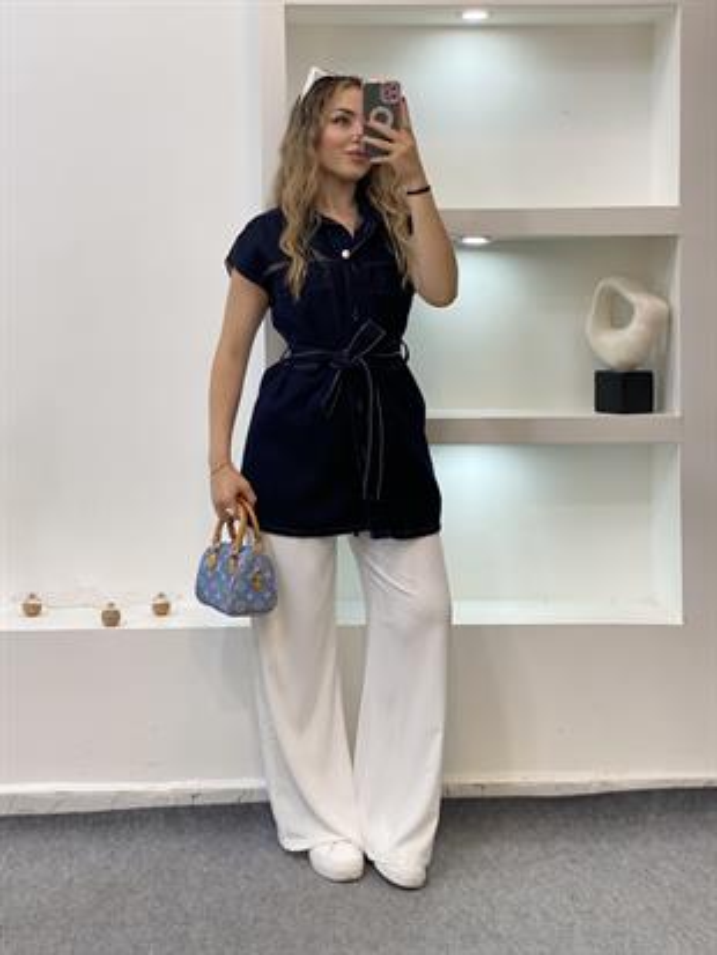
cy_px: 478
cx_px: 358
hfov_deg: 28.0
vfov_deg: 36.8
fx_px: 1435
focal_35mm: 52
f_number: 2
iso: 80
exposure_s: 1/100
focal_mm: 6
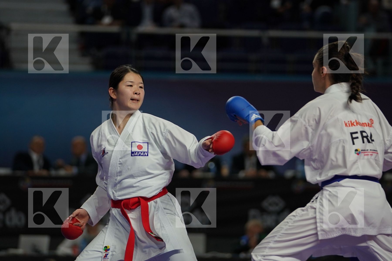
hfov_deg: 8.4
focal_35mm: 246
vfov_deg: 5.6
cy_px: 130
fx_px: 2678
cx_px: 196
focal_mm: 164
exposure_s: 1/1000
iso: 640
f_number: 2.8
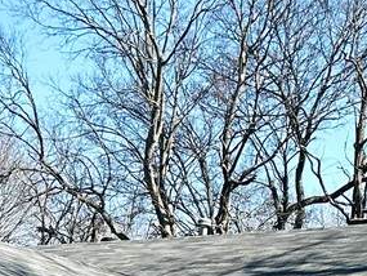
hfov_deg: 16.1
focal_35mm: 122
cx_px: 202
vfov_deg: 11.5
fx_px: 1294
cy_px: 449
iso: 50
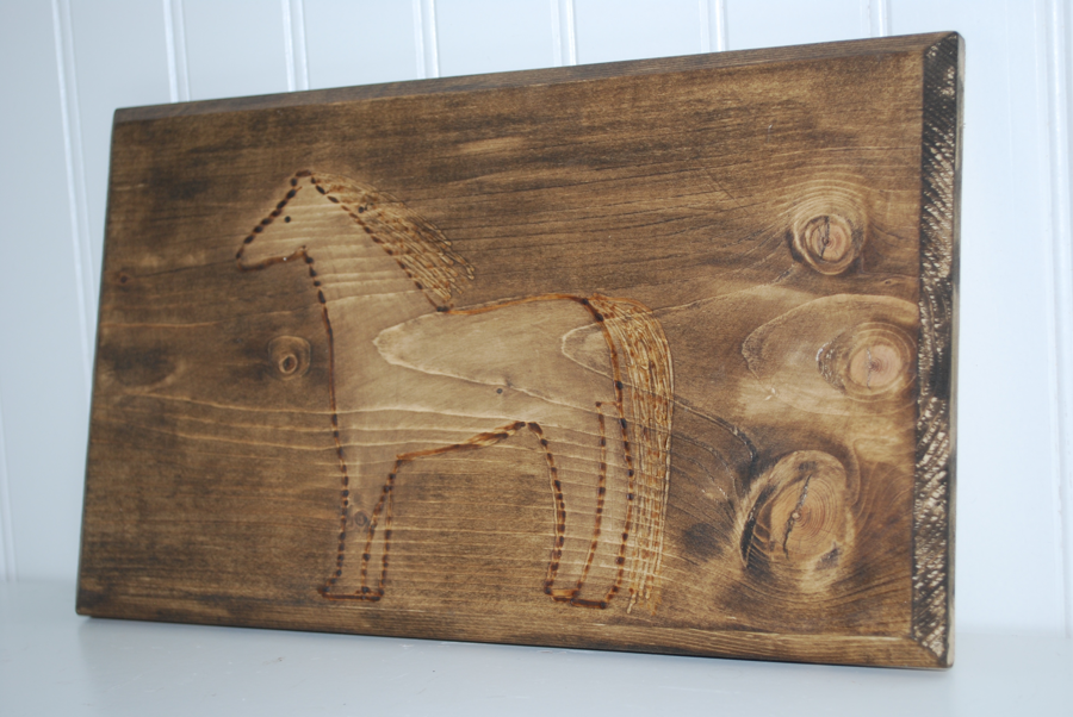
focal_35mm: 57
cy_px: 358
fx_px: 1701
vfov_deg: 23.8
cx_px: 536
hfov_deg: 35.0
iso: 200
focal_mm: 38
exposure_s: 1/60
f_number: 5.3
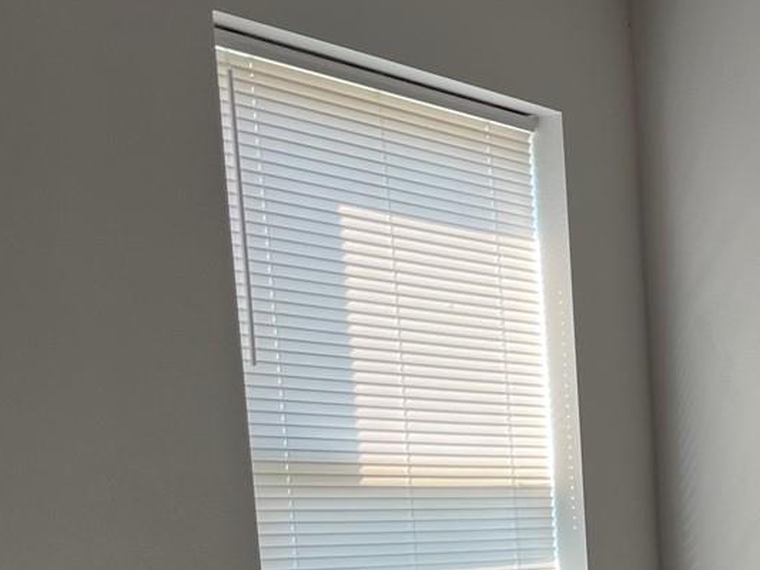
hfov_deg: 22.2
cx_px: 1018
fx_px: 1713
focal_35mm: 78
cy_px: 760
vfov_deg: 17.6
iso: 50
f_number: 1.6
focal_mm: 5.1
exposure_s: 1/120
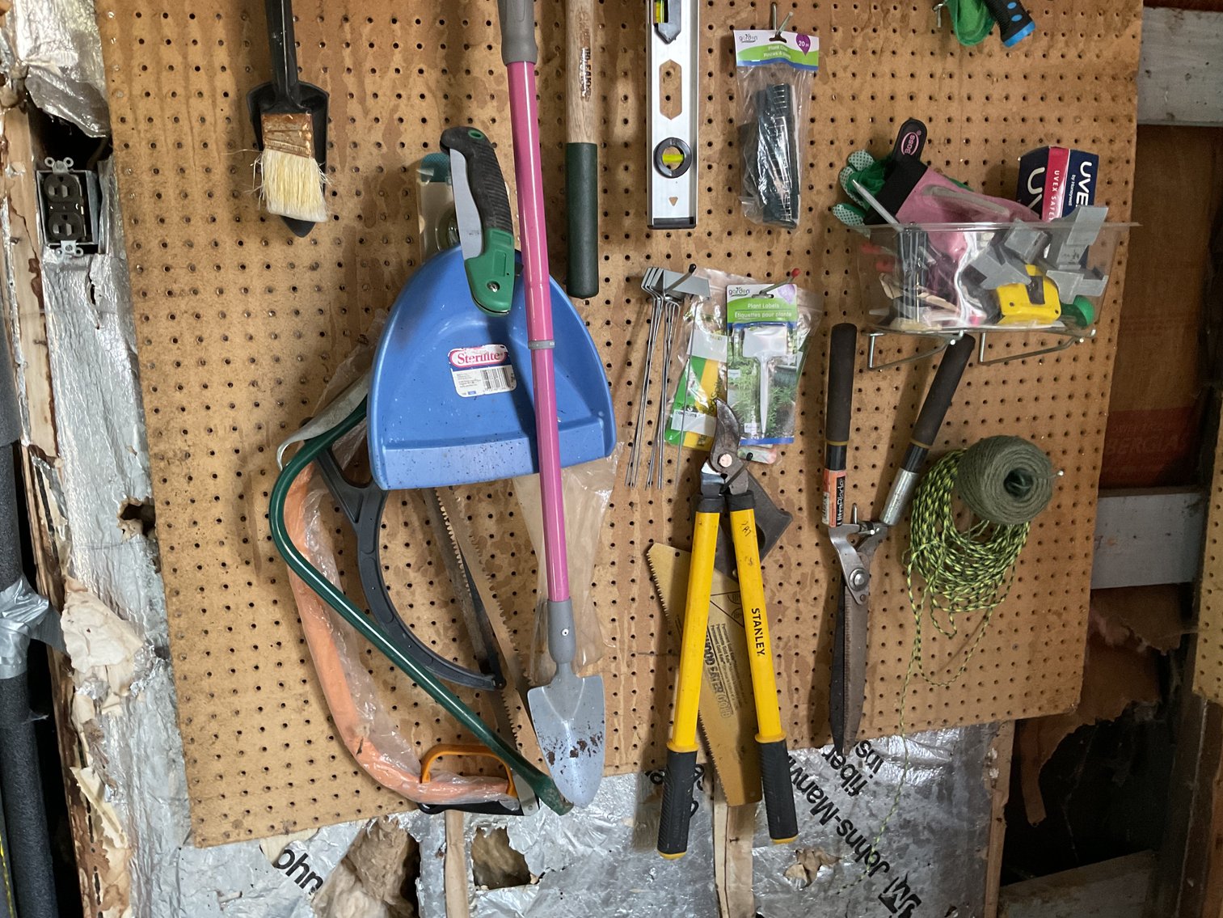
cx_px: 612
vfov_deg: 48.2
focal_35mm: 29
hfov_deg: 61.7
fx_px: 1025
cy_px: 459
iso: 250
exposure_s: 1/50
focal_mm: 3
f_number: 1.8
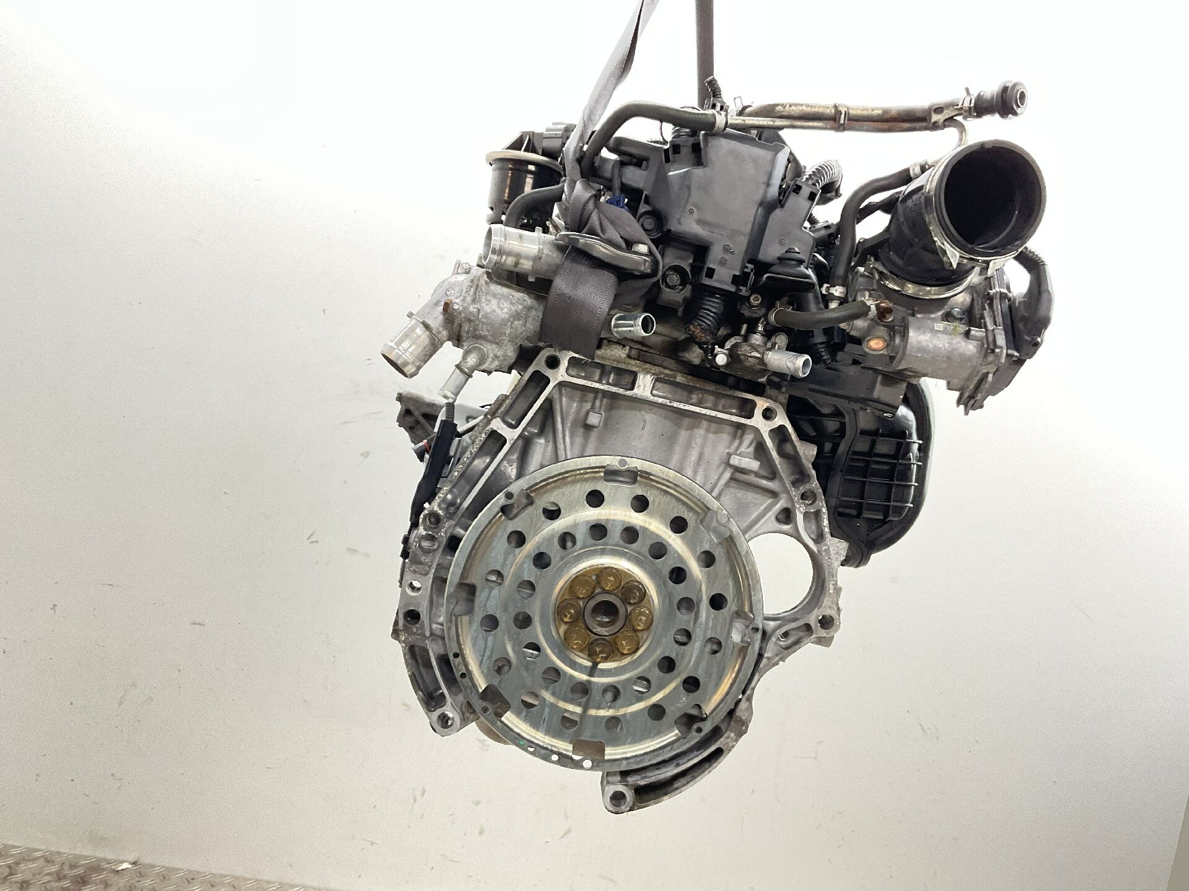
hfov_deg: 61.7
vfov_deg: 48.2
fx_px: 996
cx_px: 594
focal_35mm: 29
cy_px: 446
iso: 160
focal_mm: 3
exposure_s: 1/50
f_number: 1.8
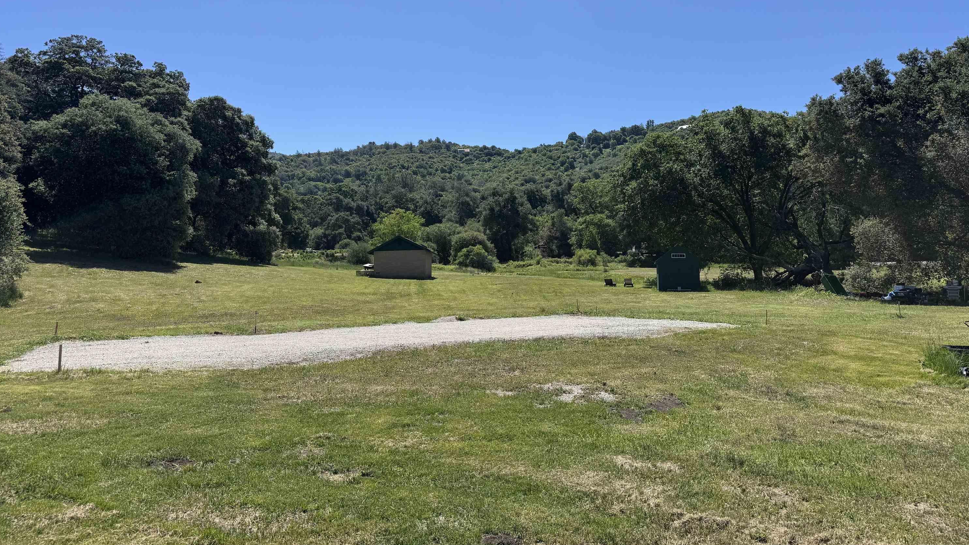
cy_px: 205
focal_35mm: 27
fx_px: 694
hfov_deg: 69.9
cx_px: 490
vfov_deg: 42.6
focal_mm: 6.76
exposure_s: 1/4950
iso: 80
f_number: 1.78
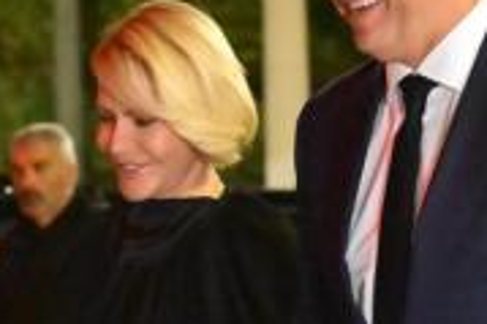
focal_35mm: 291
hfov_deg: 7.1
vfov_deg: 4.7
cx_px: 454
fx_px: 3933
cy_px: 196
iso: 32000
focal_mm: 79
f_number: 5.6
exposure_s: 1/125
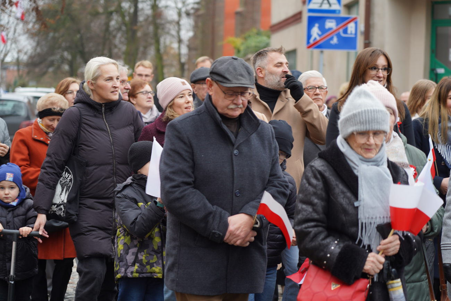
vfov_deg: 13.0
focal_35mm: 105
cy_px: 150
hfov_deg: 19.5
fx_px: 1315
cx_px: 226
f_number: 4
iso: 200
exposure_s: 1/100
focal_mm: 105
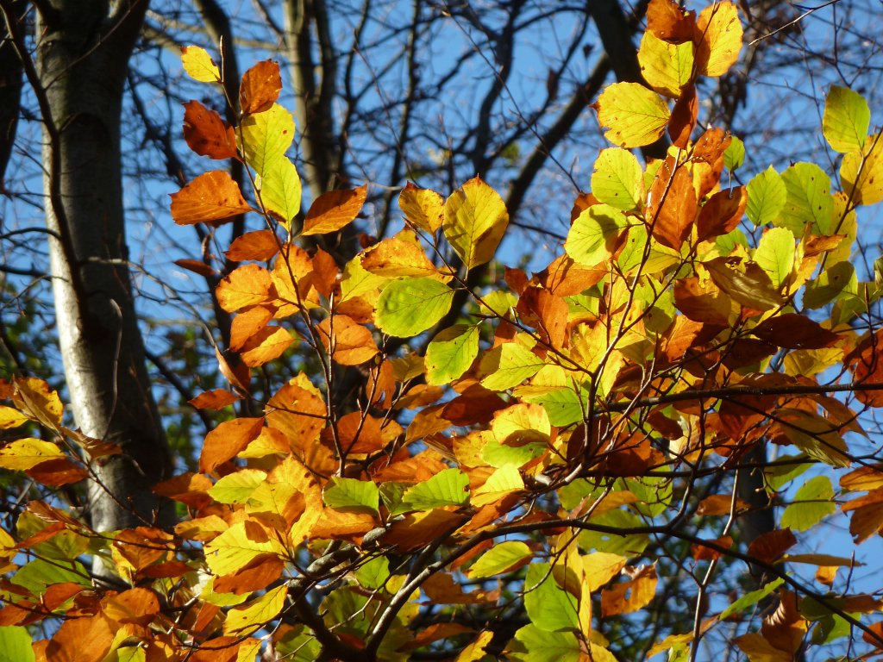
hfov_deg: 6.6
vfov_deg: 5.0
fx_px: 7653
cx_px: 442
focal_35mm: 300
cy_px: 331
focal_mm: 49.2
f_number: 4.9
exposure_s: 1/125
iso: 80
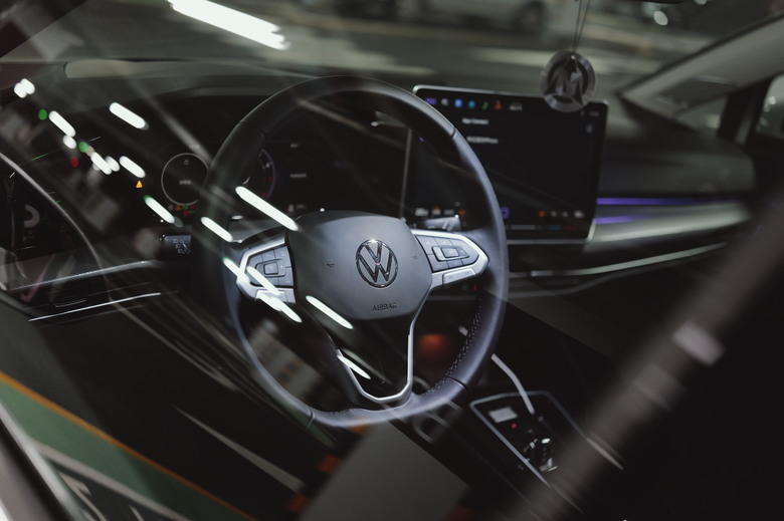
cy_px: 260
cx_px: 392
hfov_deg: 45.5
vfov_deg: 31.1
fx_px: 936
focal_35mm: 43
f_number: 2
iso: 1250
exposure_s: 1/80
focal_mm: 43
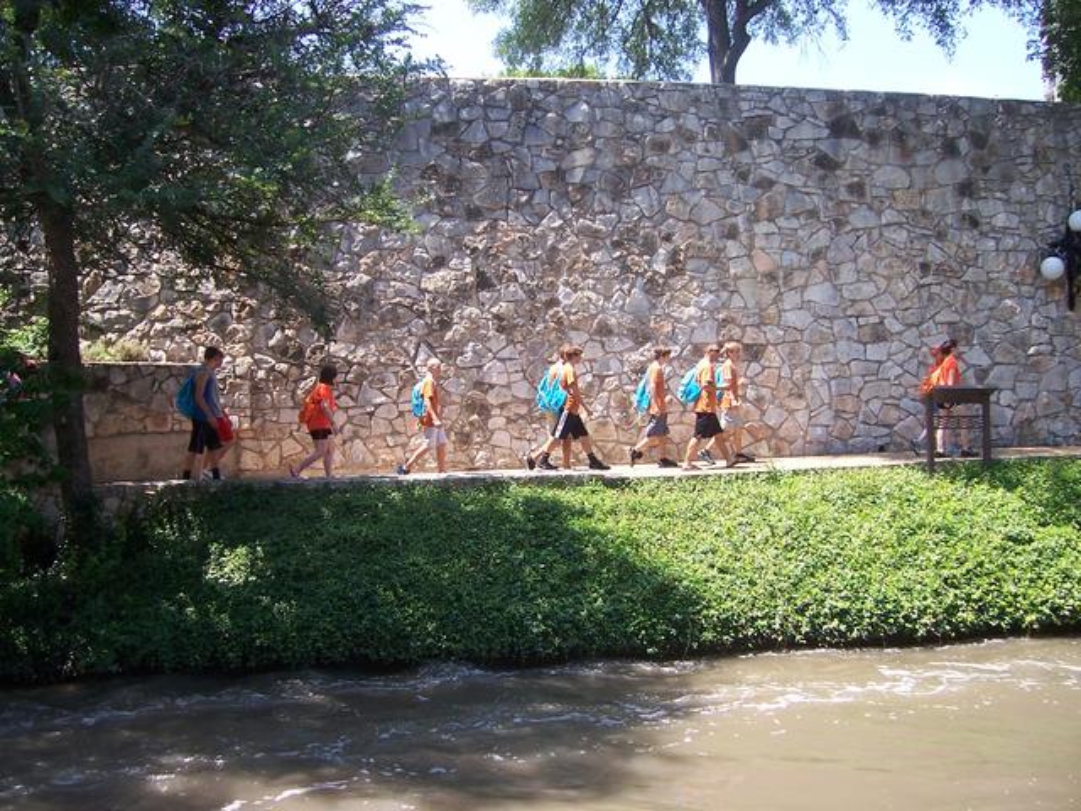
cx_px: 540
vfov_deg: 39.7
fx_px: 1124
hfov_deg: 51.4
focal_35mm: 36
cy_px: 406
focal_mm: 6
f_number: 3
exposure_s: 1/350
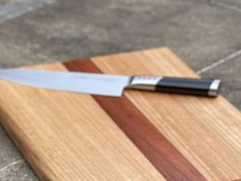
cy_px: 197
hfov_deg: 12.1
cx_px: 1
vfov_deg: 9.1
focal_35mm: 161
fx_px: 1120
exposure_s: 1/121
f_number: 2.2
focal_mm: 7.5
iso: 25
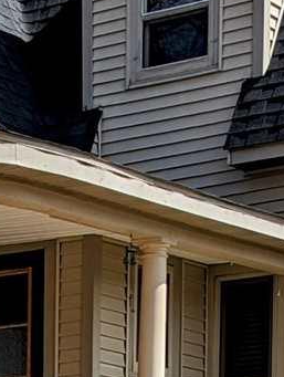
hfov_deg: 8.9
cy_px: 656
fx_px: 1767
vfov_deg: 11.4
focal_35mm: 162
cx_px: -203
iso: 44
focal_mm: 6.81
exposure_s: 1/1984
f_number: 1.85
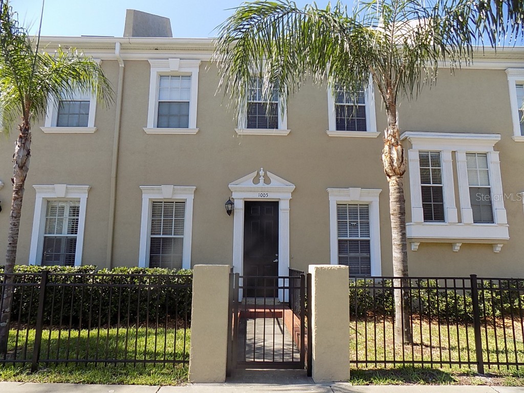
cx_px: 262
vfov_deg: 58.9
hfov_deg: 73.9
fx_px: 348
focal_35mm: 23
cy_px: 196
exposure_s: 1/500
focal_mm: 4
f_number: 3.1
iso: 80
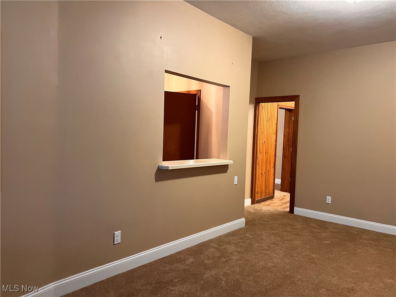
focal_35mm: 26
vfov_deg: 53.1
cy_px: 148
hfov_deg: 67.3
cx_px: 198
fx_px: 297
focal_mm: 5.7
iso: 400
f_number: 1.5
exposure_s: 1/40
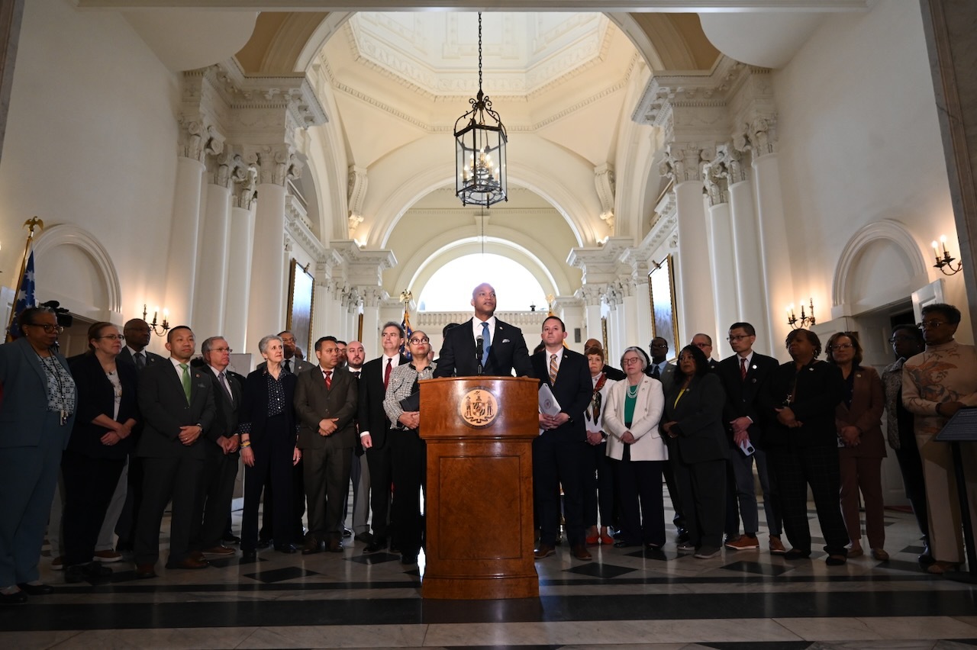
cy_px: 325
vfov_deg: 58.3
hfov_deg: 79.9
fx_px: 583
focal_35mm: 22
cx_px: 488
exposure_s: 1/400
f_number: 4
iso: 2500
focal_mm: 21.5
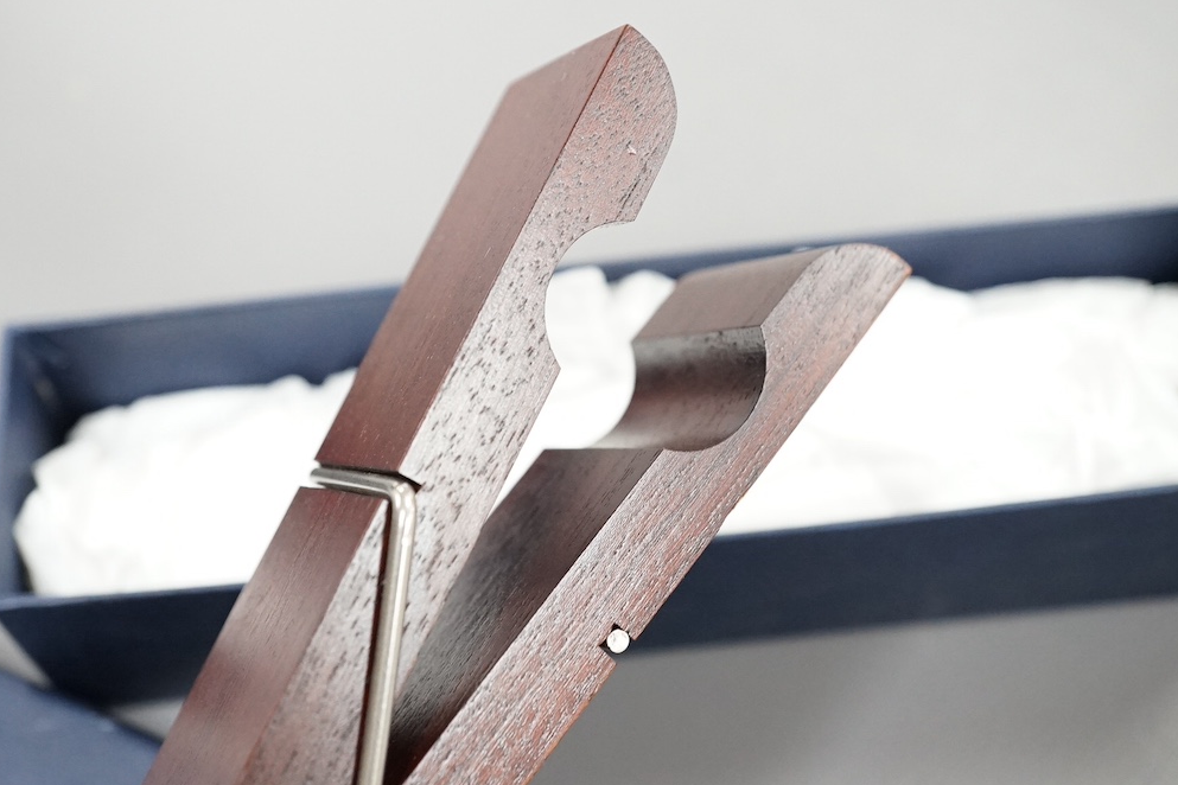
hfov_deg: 38.8
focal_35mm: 51
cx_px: 524
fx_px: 1669
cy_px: 383
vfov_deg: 26.5
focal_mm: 30
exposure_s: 1/80
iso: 2500
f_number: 8
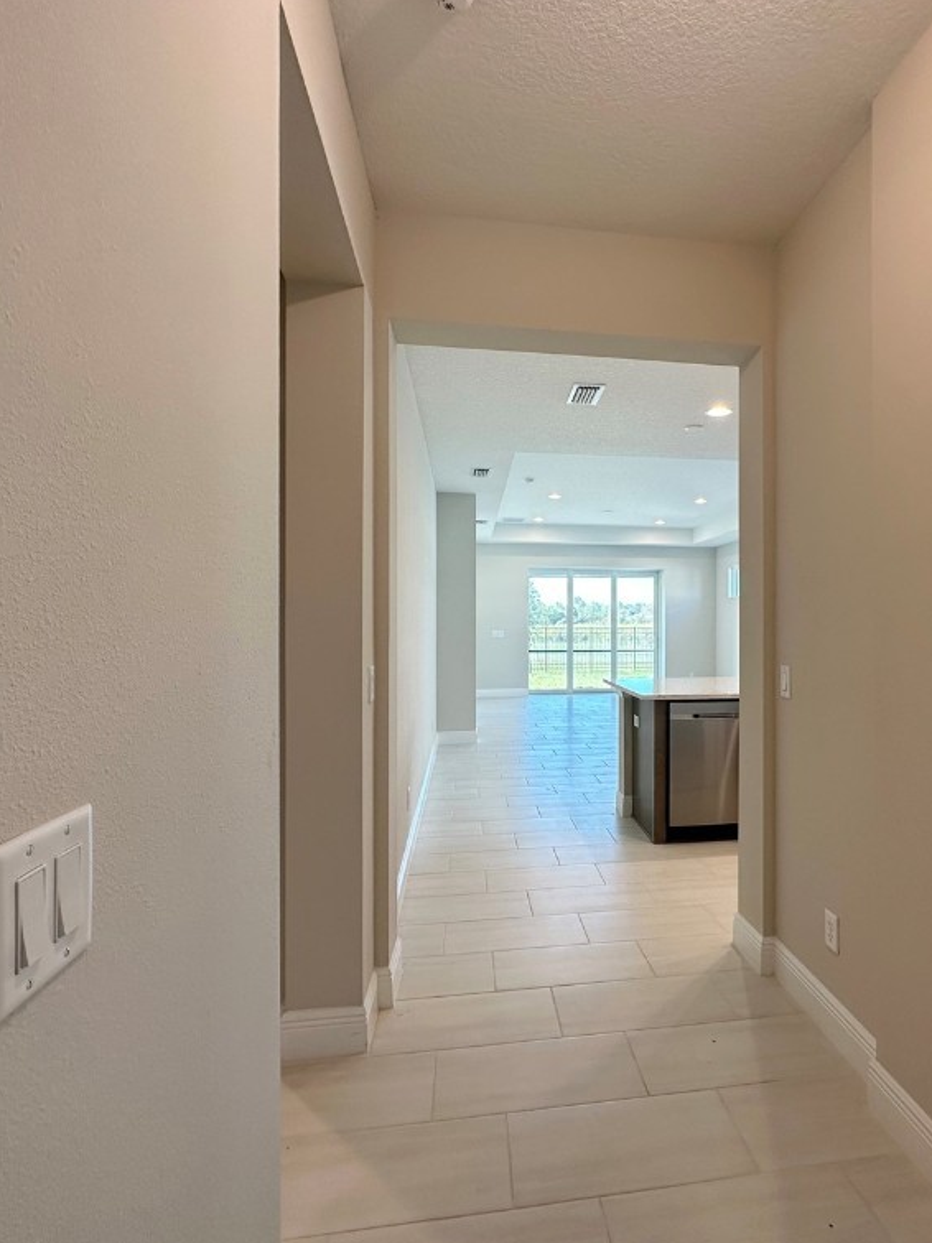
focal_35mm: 19
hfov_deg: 67.7
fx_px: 682
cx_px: 575
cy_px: 622
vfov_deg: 84.7
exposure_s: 1/60
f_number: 2.2
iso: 80
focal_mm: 2.22
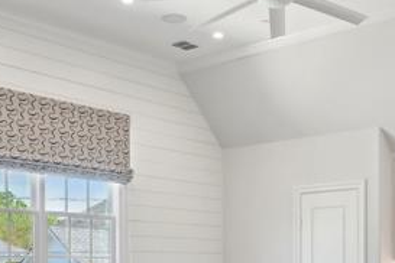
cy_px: 262
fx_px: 679
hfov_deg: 32.4
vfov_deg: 21.2
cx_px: 210
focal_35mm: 62
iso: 400
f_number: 8
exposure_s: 1/10
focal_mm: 16.5
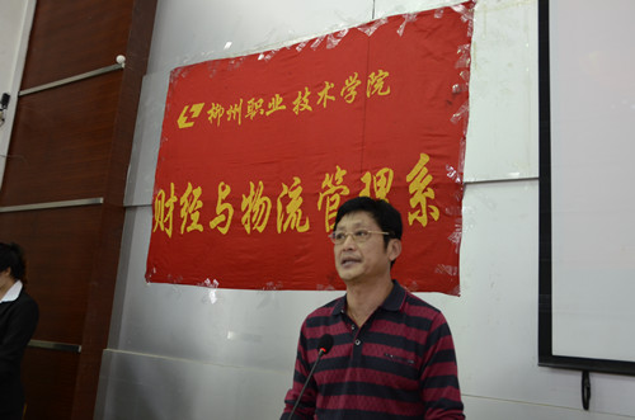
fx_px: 528
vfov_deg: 43.4
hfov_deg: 62.0
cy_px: 210
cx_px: 318
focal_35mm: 30
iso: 1250
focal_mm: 20
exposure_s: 1/30
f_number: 5
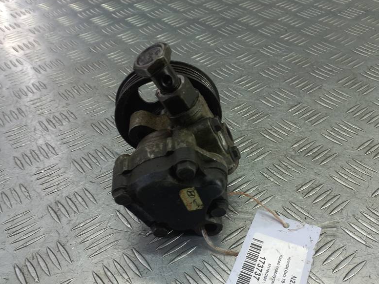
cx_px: 186
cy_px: 167
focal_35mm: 33
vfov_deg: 42.8
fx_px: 361
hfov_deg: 55.3
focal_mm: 4.6
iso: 50
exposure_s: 1/50
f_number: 1.8
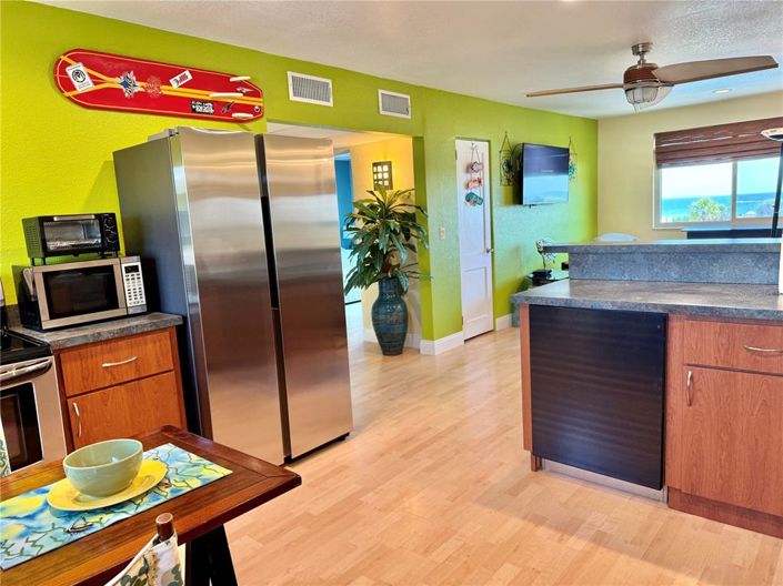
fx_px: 543
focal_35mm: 24
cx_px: 392
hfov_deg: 71.6
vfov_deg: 56.8
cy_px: 293
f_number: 1.78
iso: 100
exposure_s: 1/120
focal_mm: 6.76
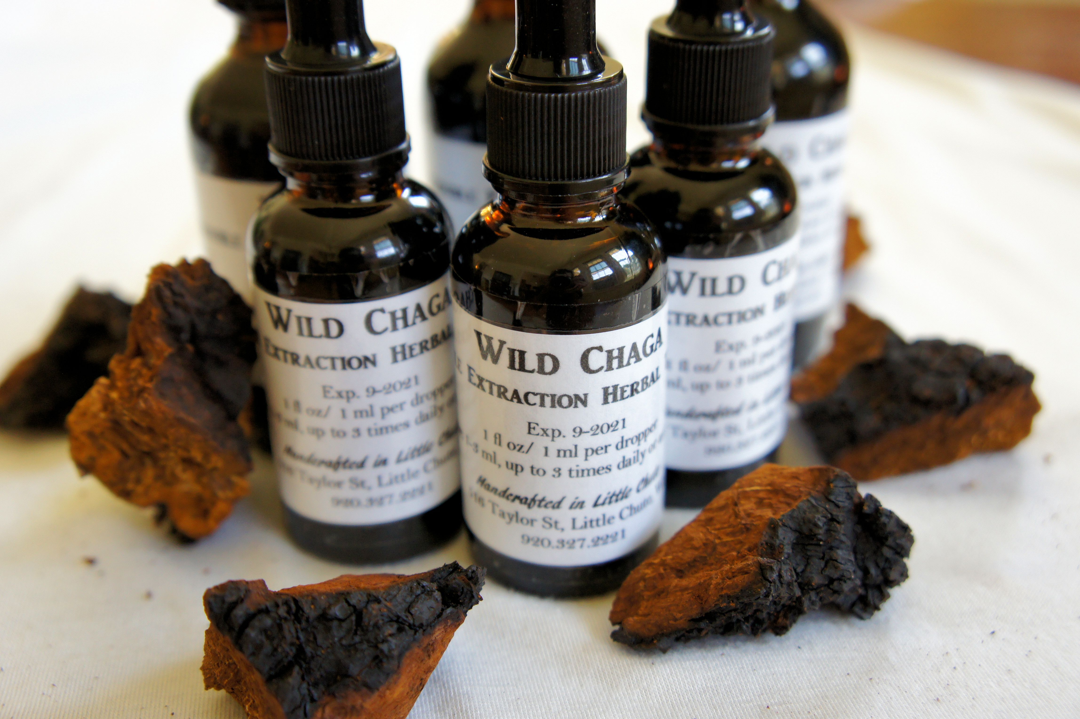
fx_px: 1169
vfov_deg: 34.2
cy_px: 360
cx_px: 540
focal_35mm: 39
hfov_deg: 49.6
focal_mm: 26
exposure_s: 1/40
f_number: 4
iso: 400
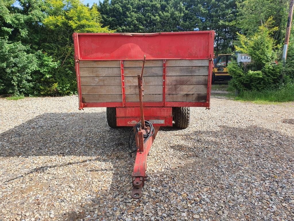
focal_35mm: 26
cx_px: 147
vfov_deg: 53.1
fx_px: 221
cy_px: 110
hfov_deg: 67.3
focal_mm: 4.32
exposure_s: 1/846
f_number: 2.4
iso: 50
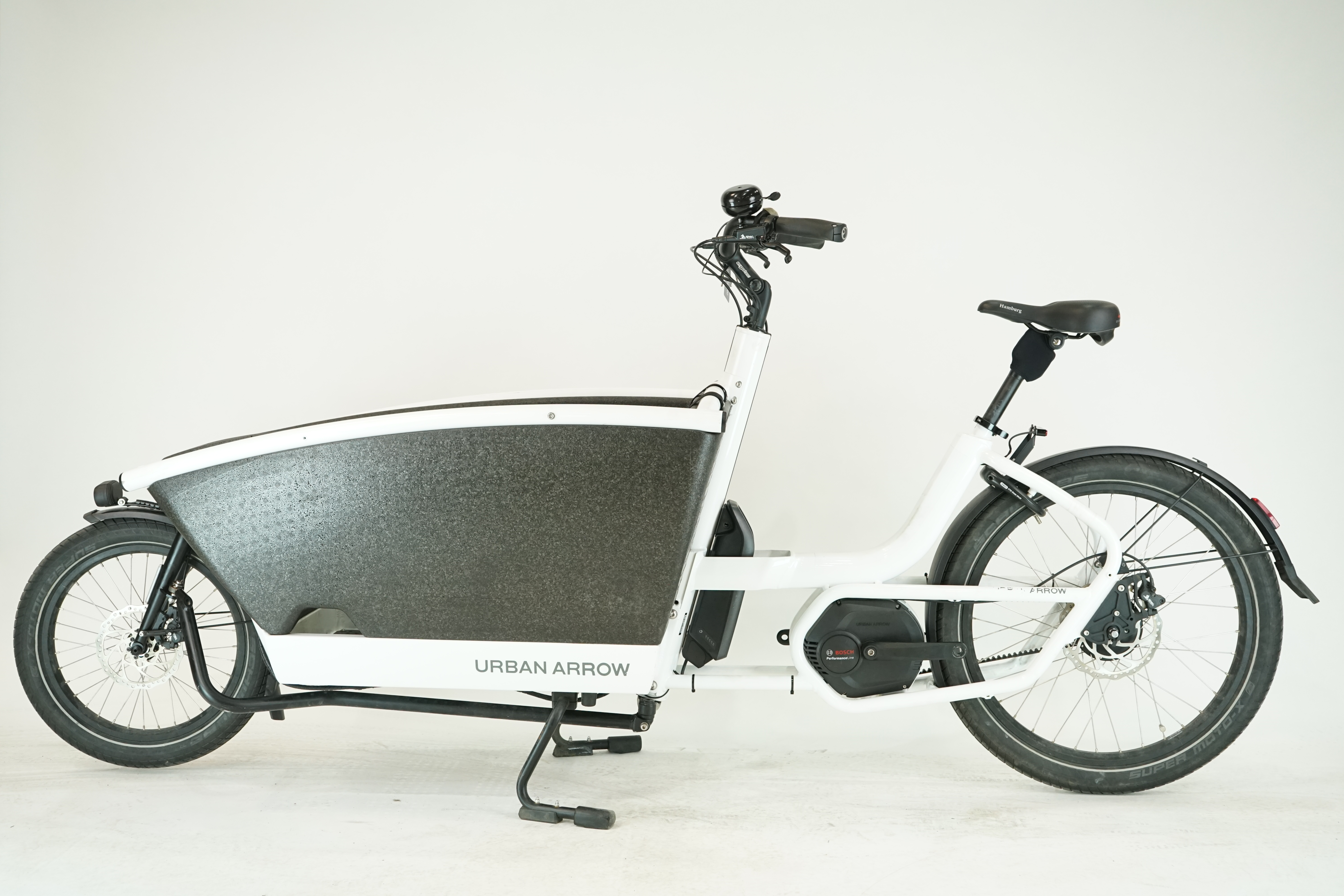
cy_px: 448
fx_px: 1568
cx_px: 672
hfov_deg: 46.4
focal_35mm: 42
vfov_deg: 31.9
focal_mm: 42
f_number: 5.6
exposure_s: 1/200
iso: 1600
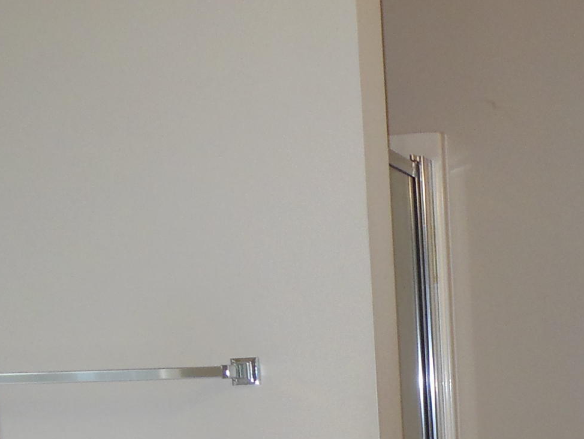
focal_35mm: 77
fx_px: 1299
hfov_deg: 23.7
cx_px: 645
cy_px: 617
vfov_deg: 17.6
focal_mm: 4.5
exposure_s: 1/25
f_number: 3.2
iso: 200
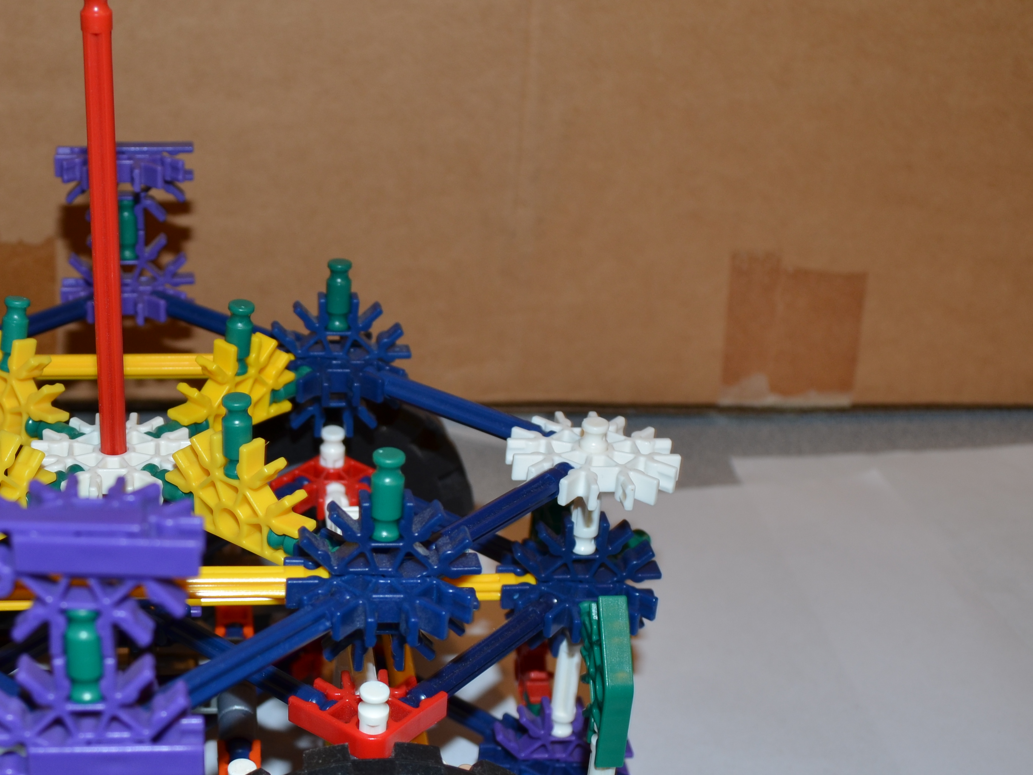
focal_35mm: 57
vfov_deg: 25.6
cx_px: 194
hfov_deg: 32.8
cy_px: 432
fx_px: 1701
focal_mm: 22
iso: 200
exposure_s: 1/30
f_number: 5.6
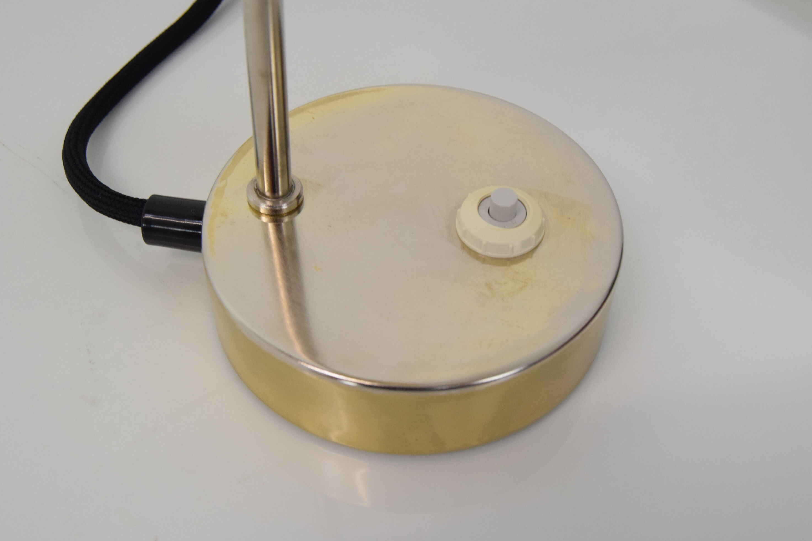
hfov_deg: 42.7
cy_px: 270
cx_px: 409
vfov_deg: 29.2
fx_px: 1038
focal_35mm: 46
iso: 1600
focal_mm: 30
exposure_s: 1/250
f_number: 8
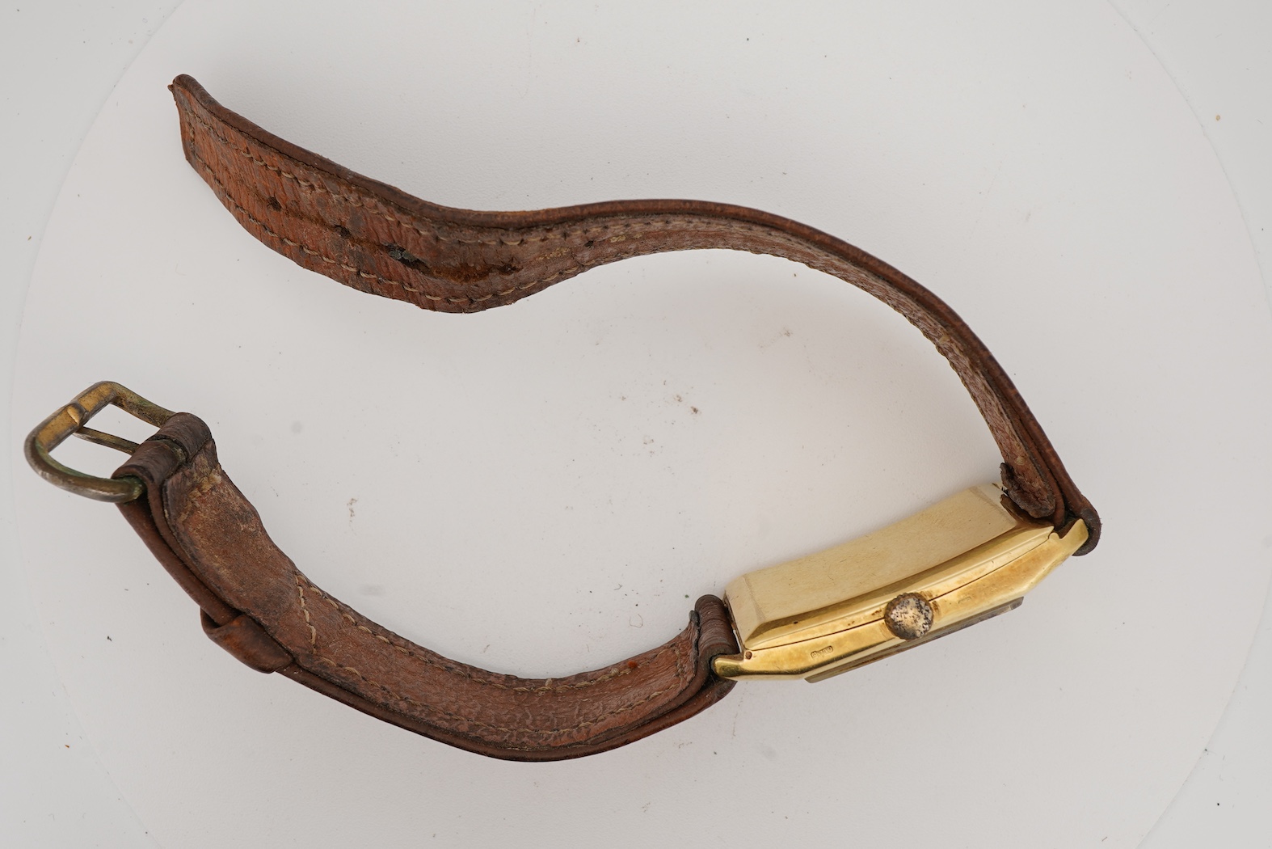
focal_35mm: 45
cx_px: 636
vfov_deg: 29.9
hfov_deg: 43.6
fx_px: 1590
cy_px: 424
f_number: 22
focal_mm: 30
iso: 160
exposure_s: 1/160
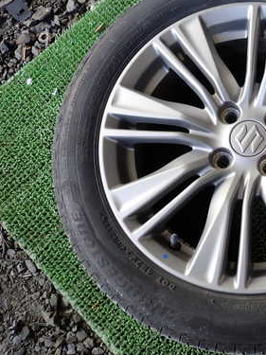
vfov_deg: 39.6
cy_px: 155
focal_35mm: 48
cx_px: 256
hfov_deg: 28.7
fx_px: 492
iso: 200
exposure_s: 1/100
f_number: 2.3
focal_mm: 5.4
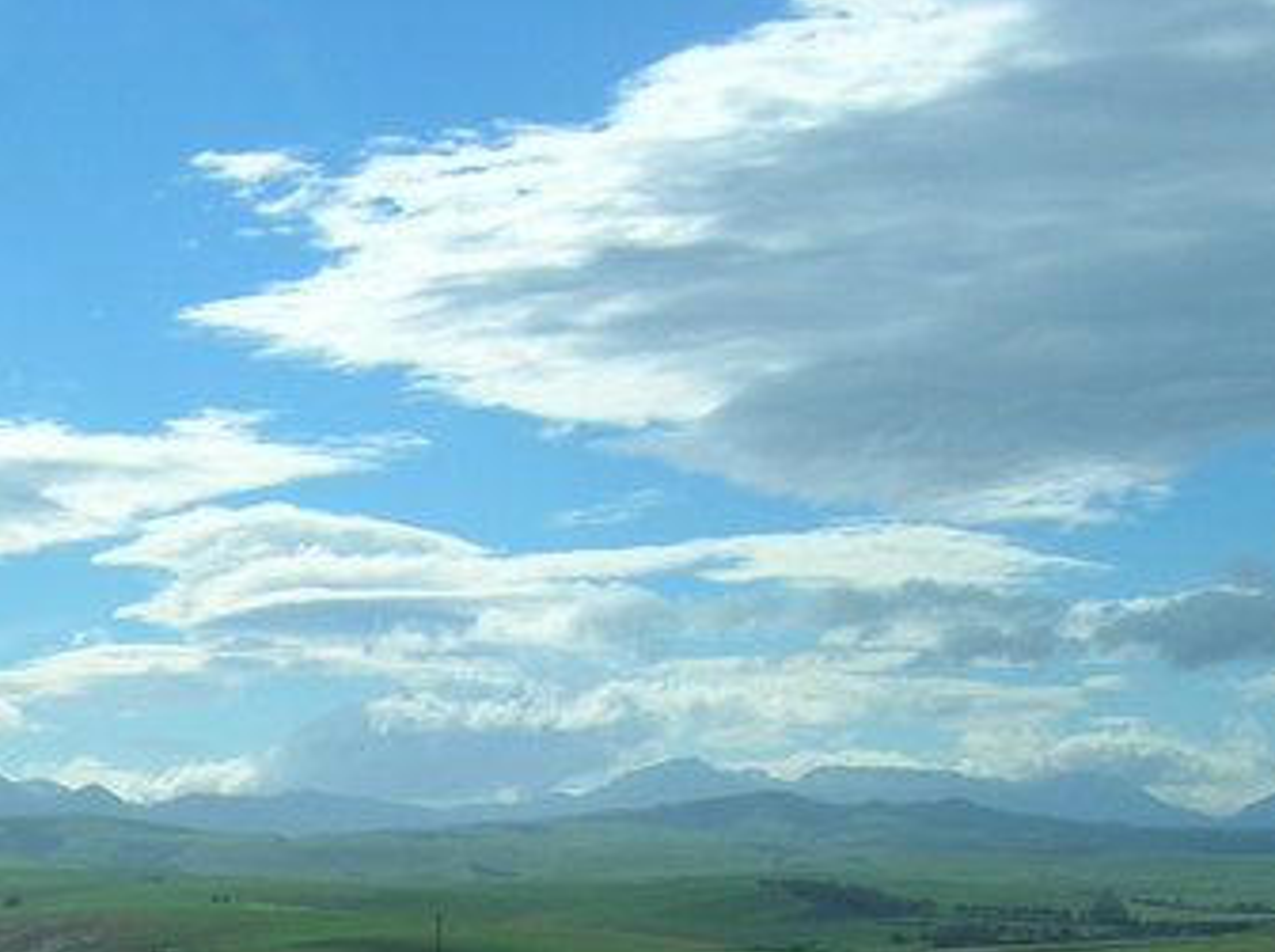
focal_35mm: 81
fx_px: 2979
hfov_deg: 23.8
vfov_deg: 17.6
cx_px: 239
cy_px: 1007
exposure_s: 1/660
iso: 50
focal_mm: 5.7
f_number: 4.9
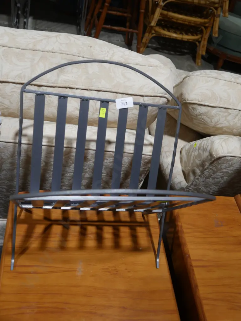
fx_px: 334
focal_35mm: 36
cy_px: 160
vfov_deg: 51.3
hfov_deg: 39.7
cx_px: 120
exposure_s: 1/60
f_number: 4
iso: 250
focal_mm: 18
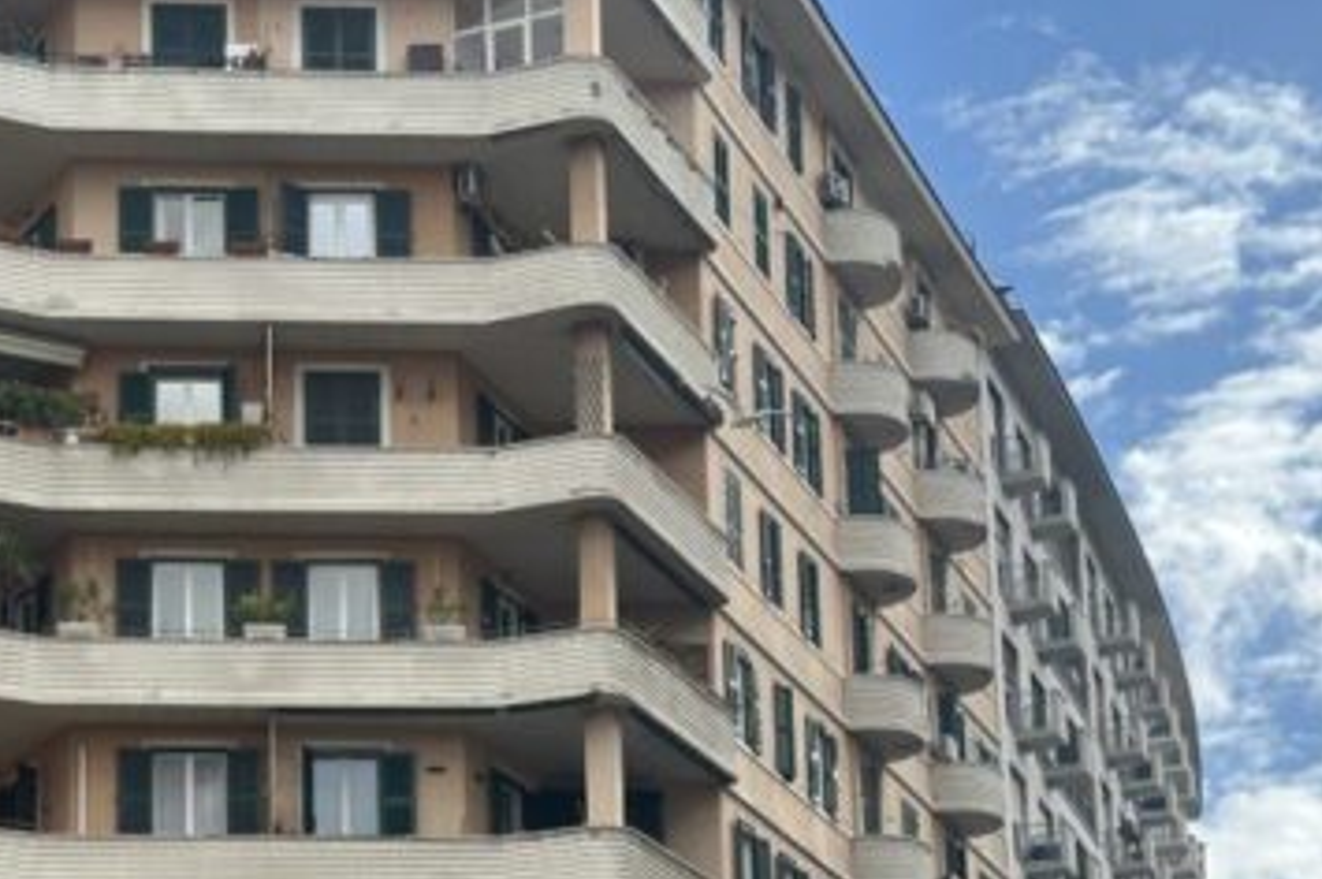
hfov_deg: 20.6
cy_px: 816
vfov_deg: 13.8
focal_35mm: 98
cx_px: 302
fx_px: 3595
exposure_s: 1/3058
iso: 64
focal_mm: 6.86
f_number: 1.78
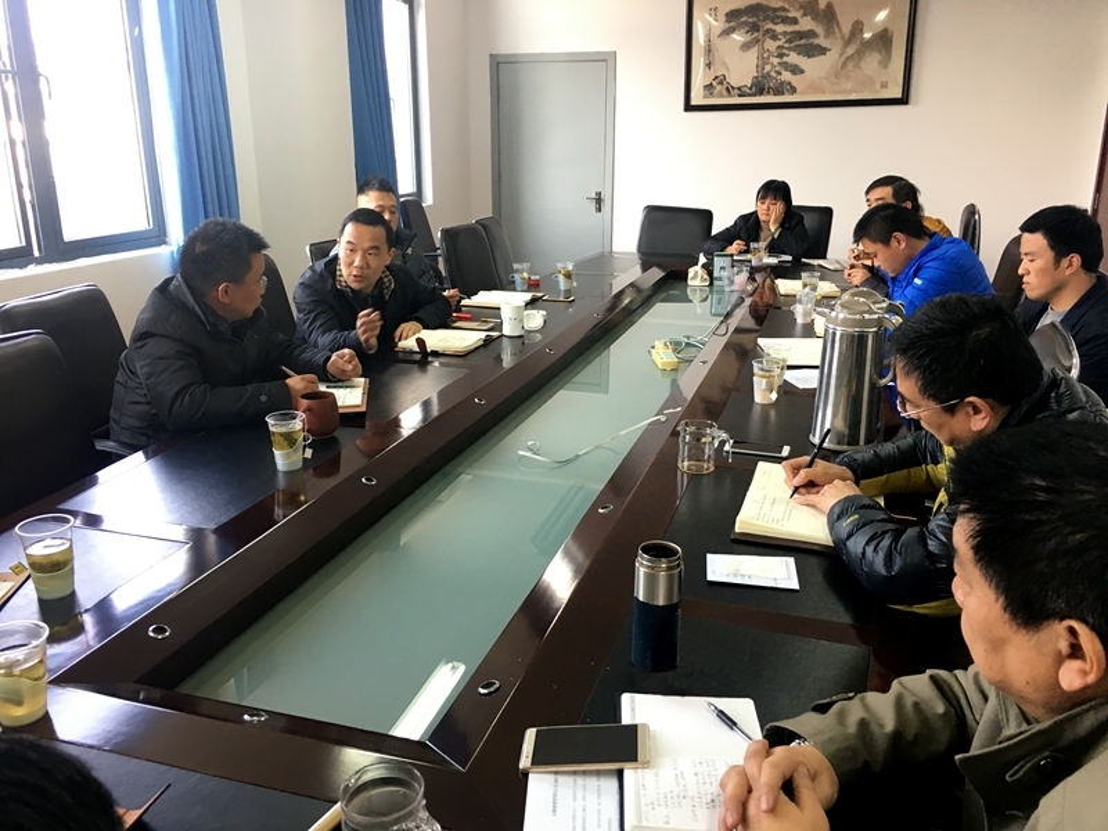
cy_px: 416
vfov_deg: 48.2
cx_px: 554
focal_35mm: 29
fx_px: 928
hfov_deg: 61.7
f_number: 2.2
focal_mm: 4.15
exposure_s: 1/33
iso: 50
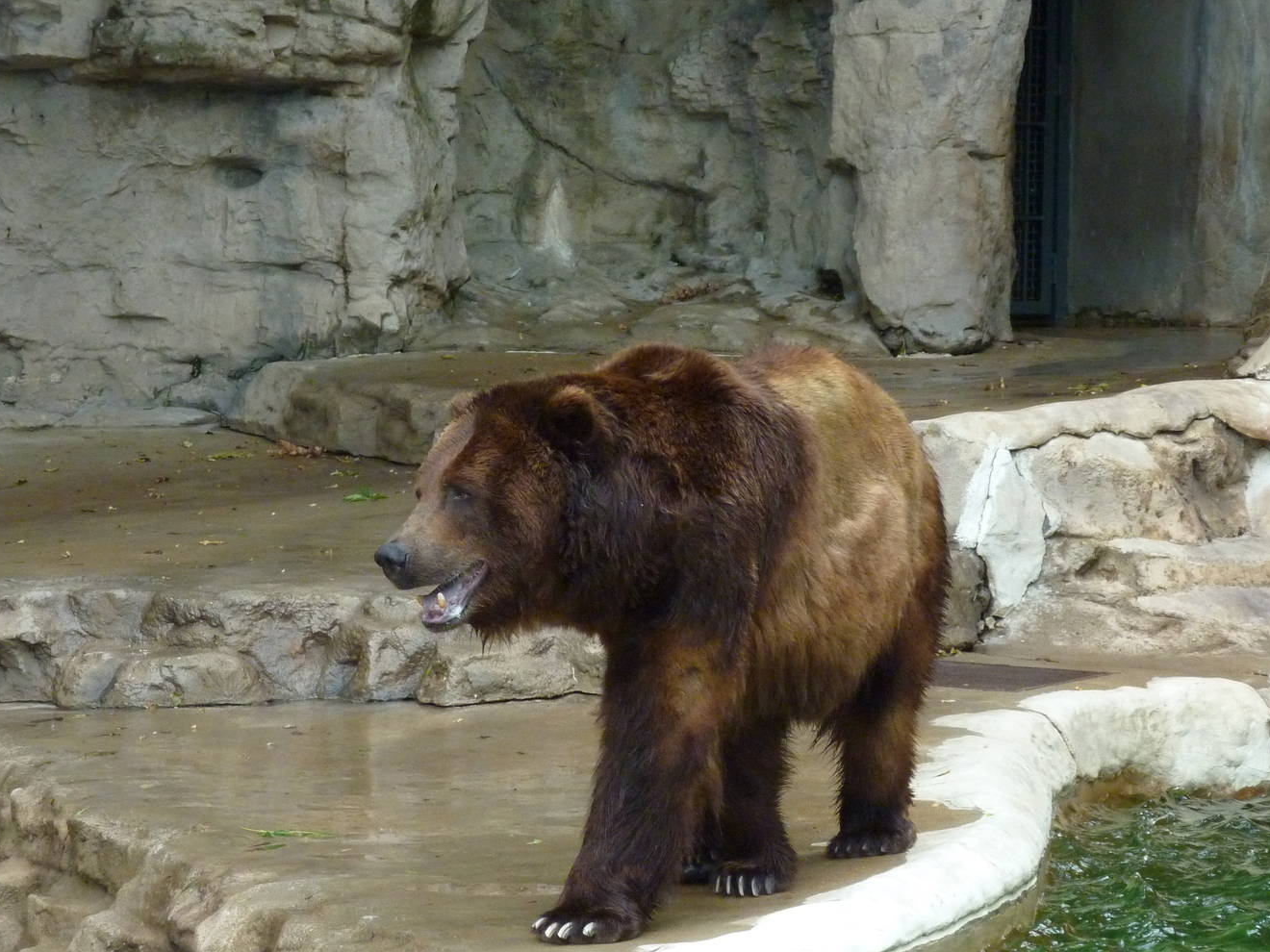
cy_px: 499
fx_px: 6090
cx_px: 728
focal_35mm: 166
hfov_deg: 11.9
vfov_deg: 8.9
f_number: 4.5
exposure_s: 1/320
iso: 400
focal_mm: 22.5
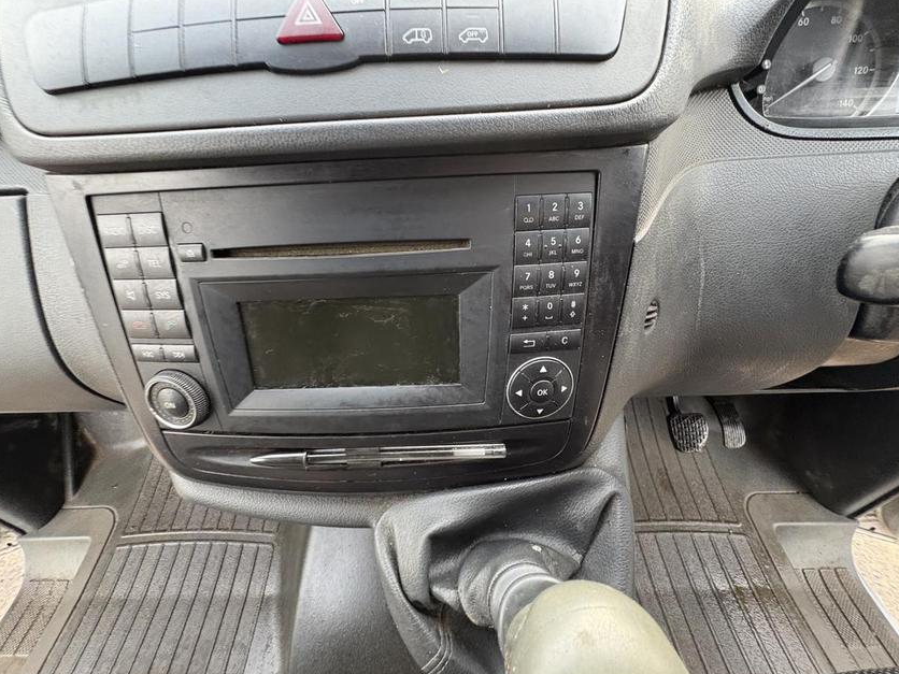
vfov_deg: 81.7
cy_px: 339
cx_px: 426
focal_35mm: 15
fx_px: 390
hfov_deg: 98.1
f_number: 2.2
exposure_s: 1/60
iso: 640
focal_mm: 2.22
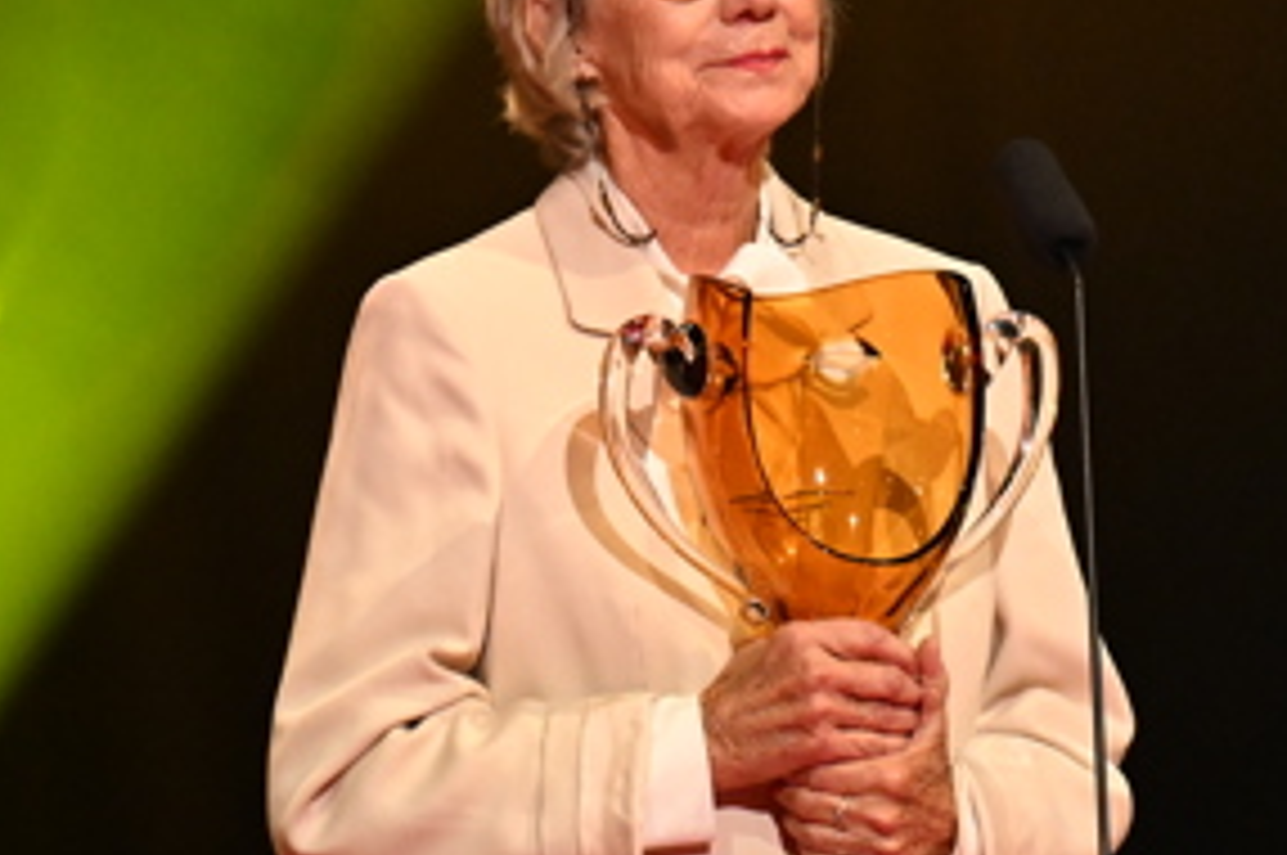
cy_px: 702
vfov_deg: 1.9
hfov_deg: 2.8
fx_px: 25889
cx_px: 513
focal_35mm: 725
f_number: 3.5
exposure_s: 1/400
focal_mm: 200
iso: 5000
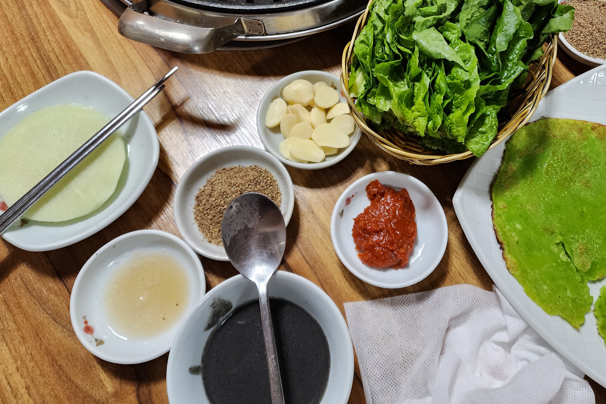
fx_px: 505
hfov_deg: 61.3
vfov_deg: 42.7
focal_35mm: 30
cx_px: 369
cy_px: 119
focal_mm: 6.4
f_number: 1.8
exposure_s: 1/120
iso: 500
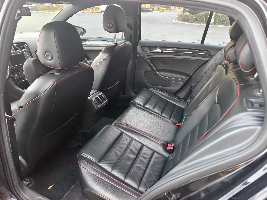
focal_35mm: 23
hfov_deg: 73.9
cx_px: 134
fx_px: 177
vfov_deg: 58.9
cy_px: 100
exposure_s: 1/105
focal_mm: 6.54
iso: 71
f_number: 1.57
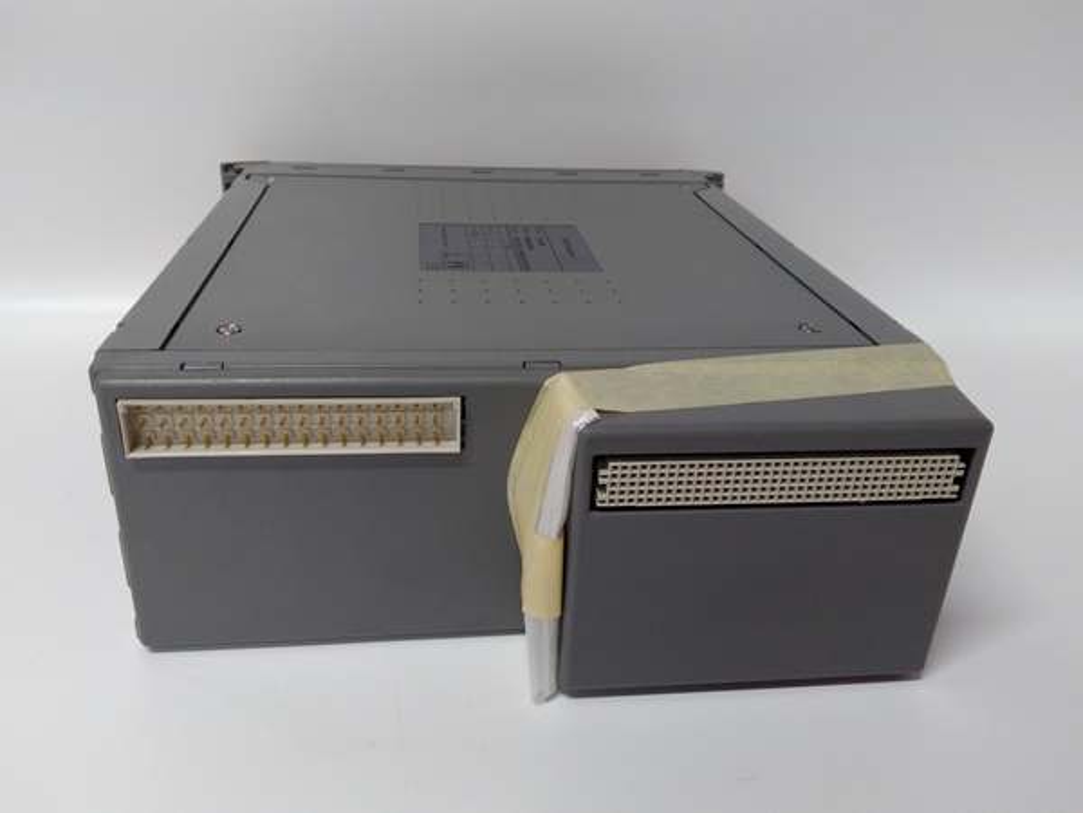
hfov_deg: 65.3
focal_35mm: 27
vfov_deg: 51.4
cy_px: 406
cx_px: 542
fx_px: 845
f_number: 2
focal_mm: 3.79
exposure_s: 1/33
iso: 231
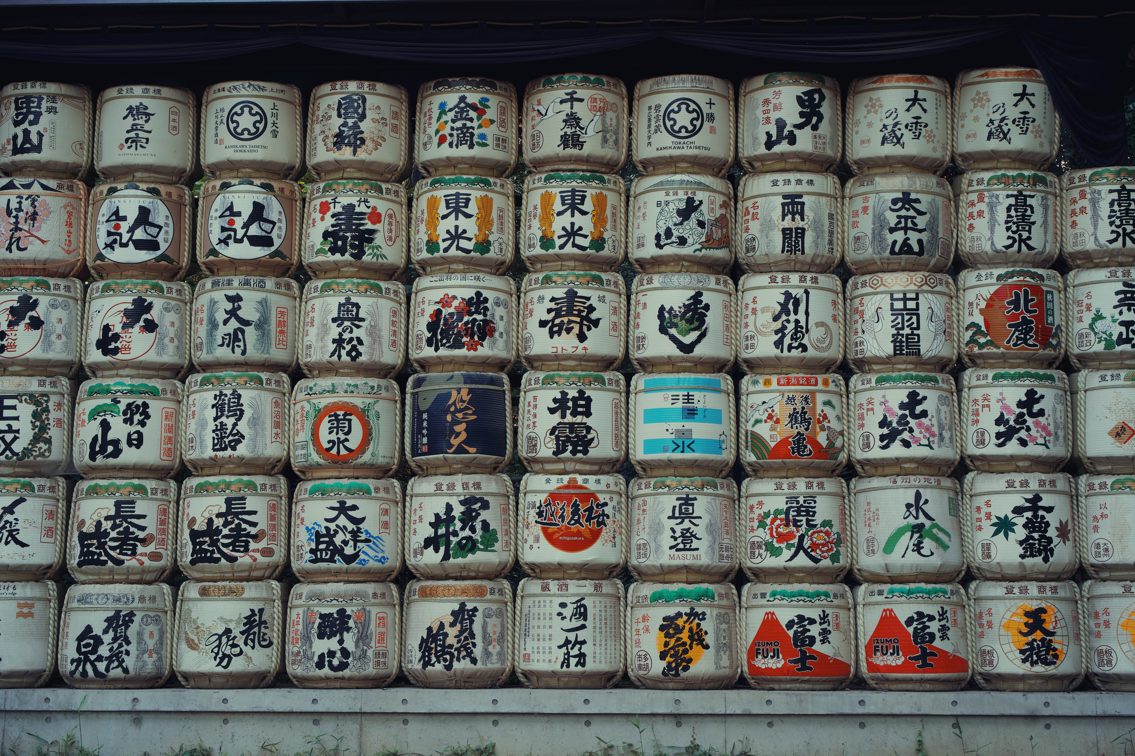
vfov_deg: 33.4
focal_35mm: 40
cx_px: 568
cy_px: 378
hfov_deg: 48.5
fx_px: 1261
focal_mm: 40
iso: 500
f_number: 6.3
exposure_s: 1/40
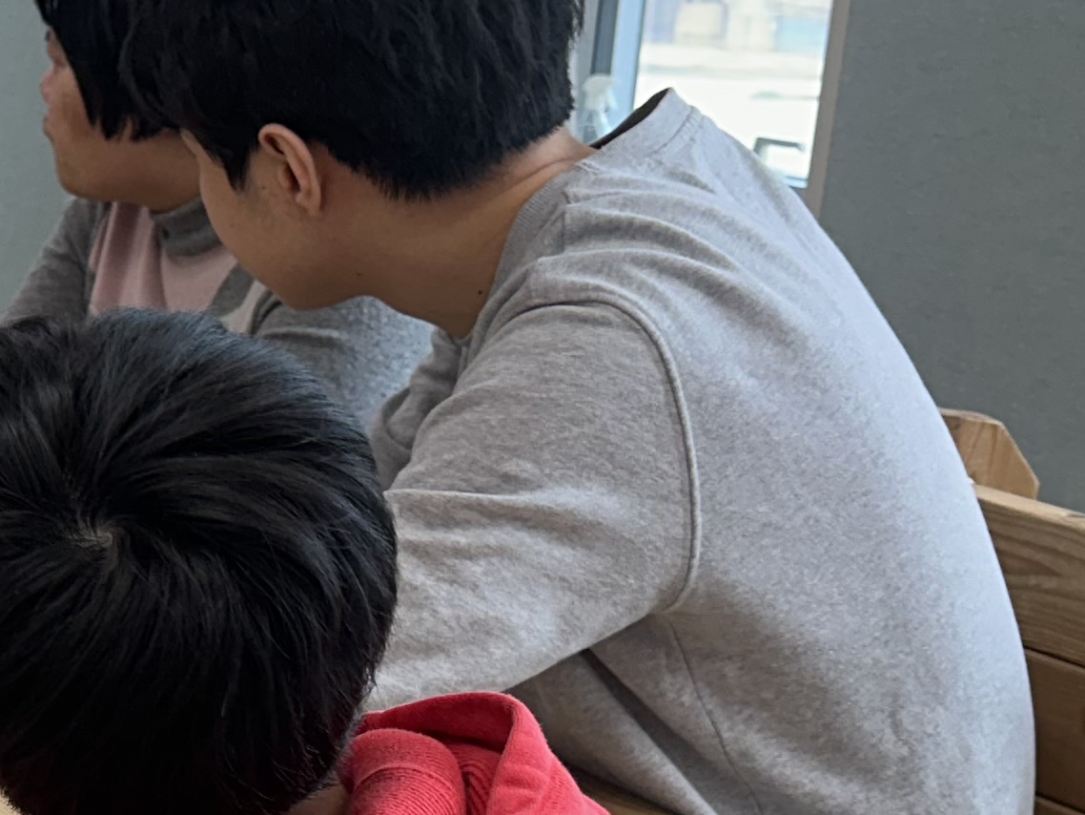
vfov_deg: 17.1
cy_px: 775
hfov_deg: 20.5
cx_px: -412
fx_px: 2665
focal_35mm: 85
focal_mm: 6.86
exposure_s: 1/120
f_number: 1.78
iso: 100
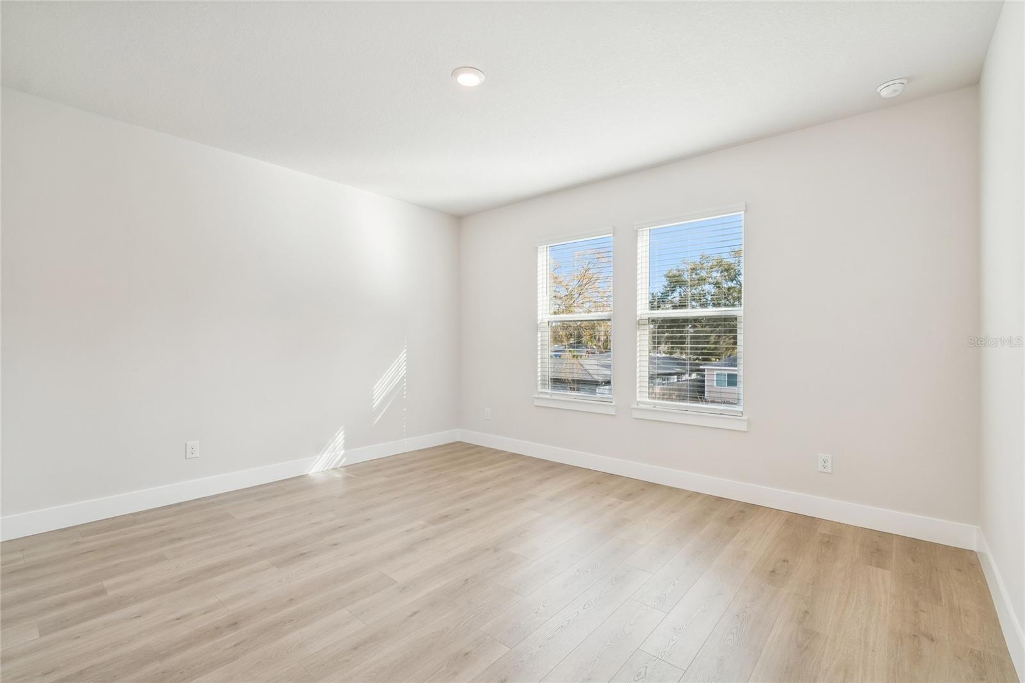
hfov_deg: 100.4
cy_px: 342
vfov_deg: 77.3
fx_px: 427
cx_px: 512
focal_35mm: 15
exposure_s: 1/8
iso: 100
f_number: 7.1
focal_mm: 10
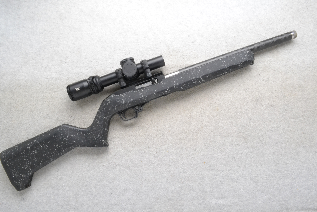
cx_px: 158
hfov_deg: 67.4
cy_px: 106
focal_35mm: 27
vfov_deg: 47.9
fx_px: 238
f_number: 20
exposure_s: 1/60
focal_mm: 18
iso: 3200
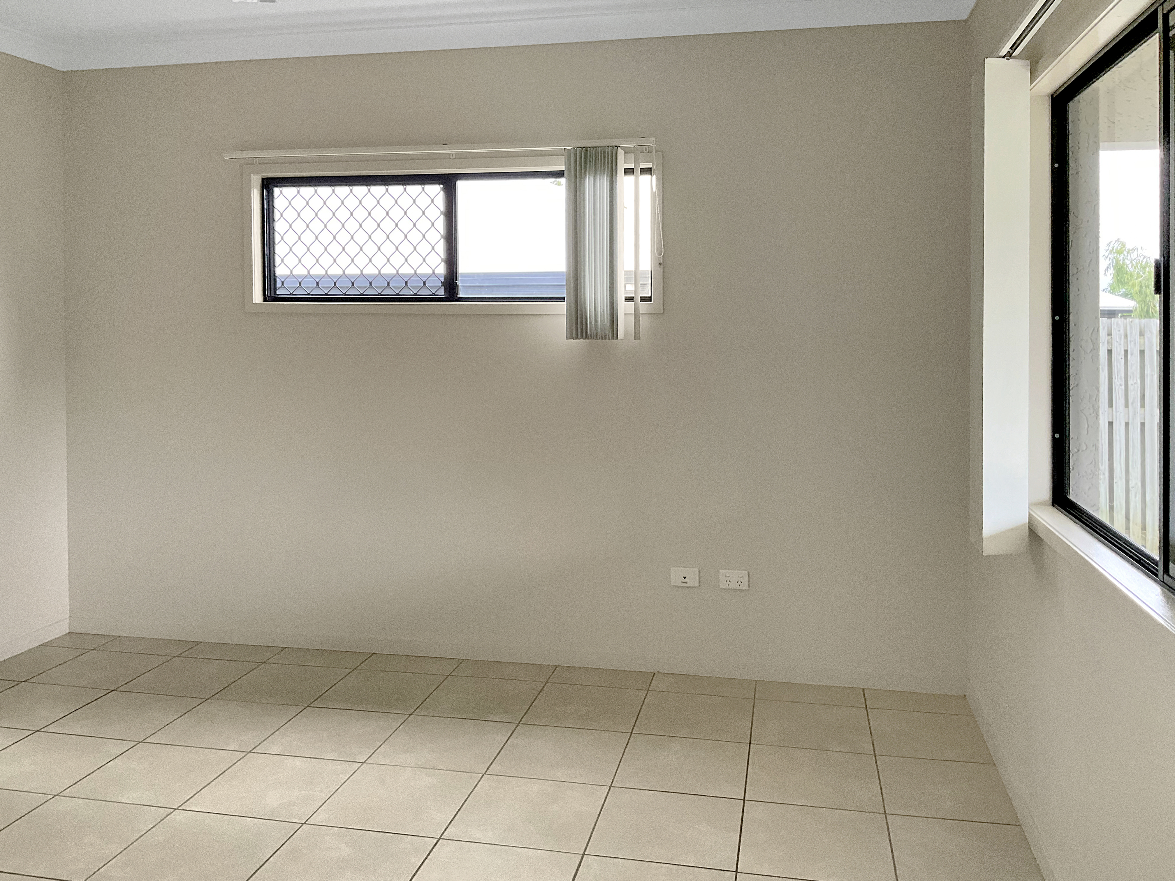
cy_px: 440
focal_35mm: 29
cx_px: 588
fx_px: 984
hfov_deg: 61.7
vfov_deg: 48.2
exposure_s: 1/69
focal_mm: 3
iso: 64
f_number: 1.8
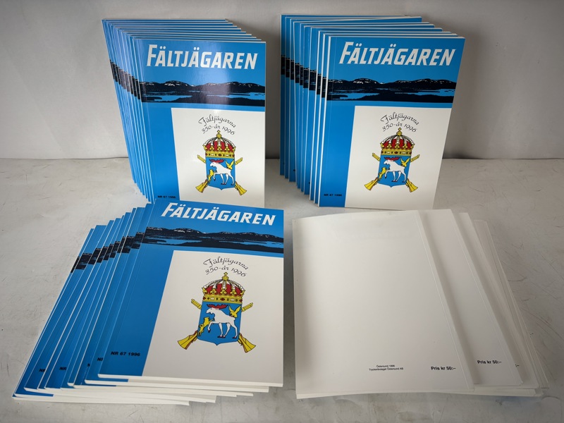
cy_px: 212
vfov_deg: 53.1
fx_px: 424
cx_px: 282
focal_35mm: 26
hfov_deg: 67.3
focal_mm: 5.96
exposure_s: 1/188
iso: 40
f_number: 1.6
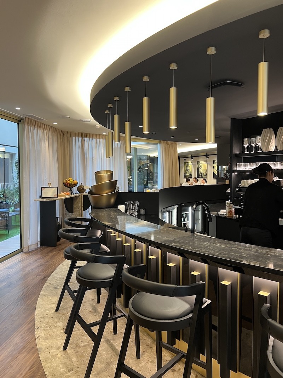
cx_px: 142
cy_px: 189
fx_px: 283
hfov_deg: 53.1
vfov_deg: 67.3
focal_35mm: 26
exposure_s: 1/50
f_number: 1.5
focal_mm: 5.7
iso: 100
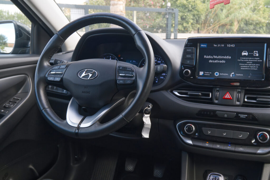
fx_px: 300
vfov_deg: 33.4
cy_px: 90
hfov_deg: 48.5
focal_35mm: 40
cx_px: 135
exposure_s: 1/125
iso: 2000
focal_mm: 26.4
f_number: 9
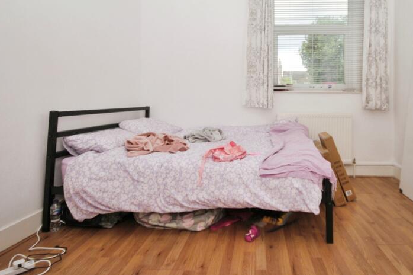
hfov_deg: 77.1
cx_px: 261
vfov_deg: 55.6
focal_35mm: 22
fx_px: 252
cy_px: 87
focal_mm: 10
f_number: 5
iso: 200
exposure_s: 1/60
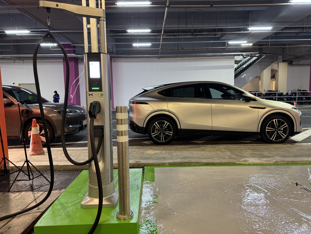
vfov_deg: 56.8
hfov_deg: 71.6
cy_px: 117
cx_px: 156
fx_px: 216
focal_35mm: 24
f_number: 1.78
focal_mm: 6.76
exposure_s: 1/50
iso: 320
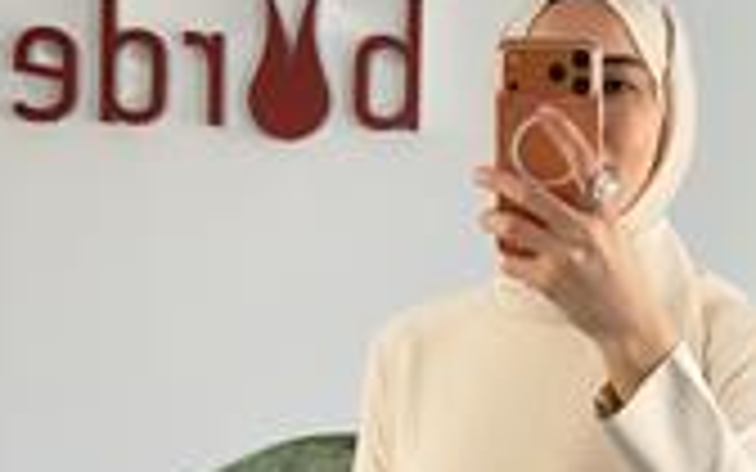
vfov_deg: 10.4
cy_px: 443
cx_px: 580
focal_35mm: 125
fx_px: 2575
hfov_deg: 16.6
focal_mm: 6.76
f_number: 1.78
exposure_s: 1/129
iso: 50
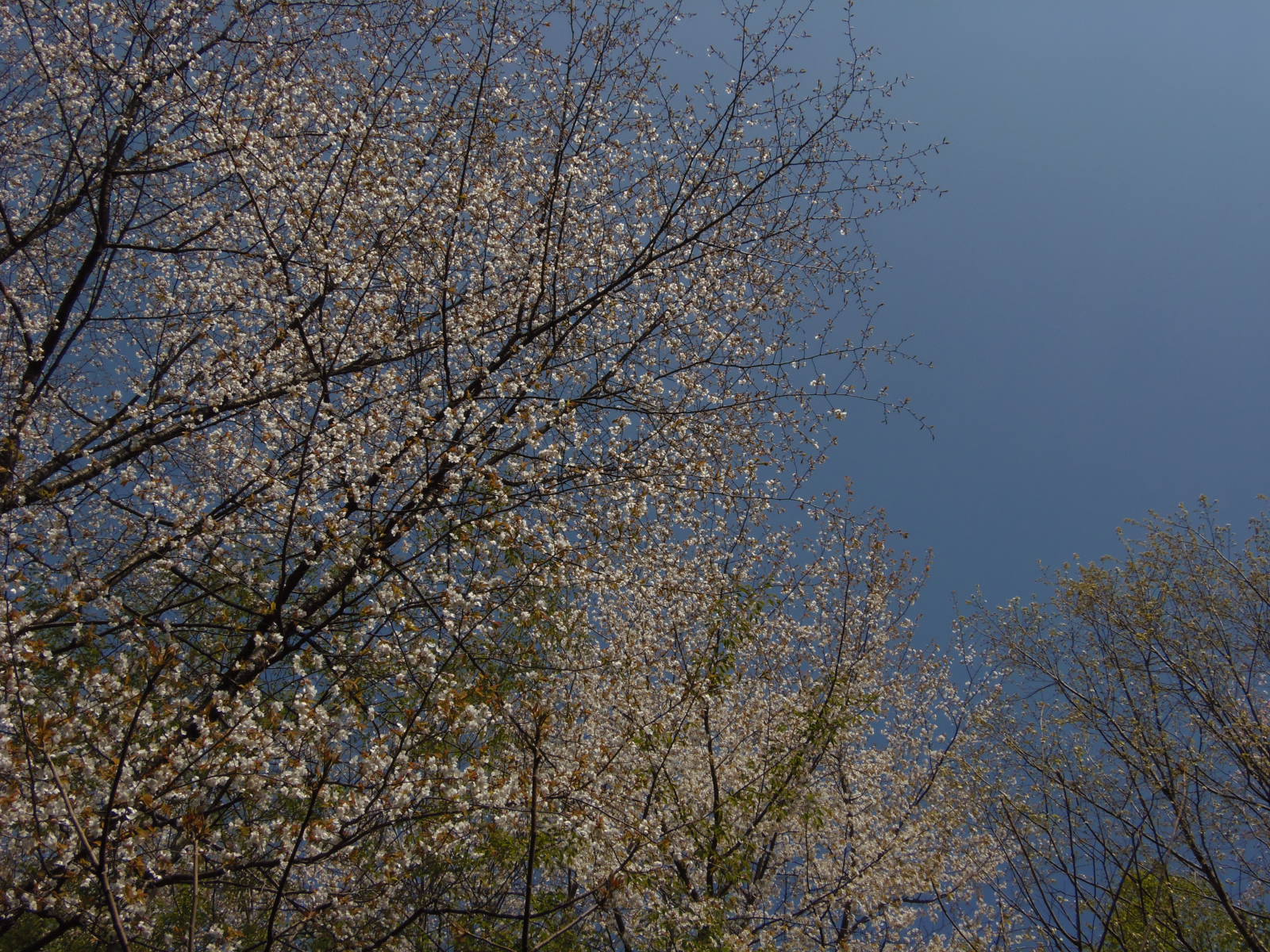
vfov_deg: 34.3
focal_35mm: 42
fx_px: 1541
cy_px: 476
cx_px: 635
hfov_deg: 44.8
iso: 64
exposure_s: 1/500
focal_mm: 7.8
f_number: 6.6
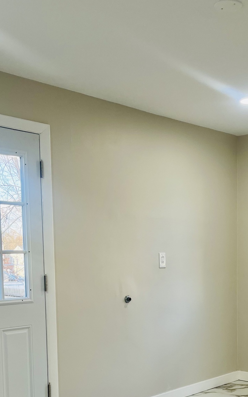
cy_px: 308
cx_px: 169
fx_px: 530
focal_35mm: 49
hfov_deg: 26.2
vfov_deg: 39.7
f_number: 1.6
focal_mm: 5.1
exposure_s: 1/121
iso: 64
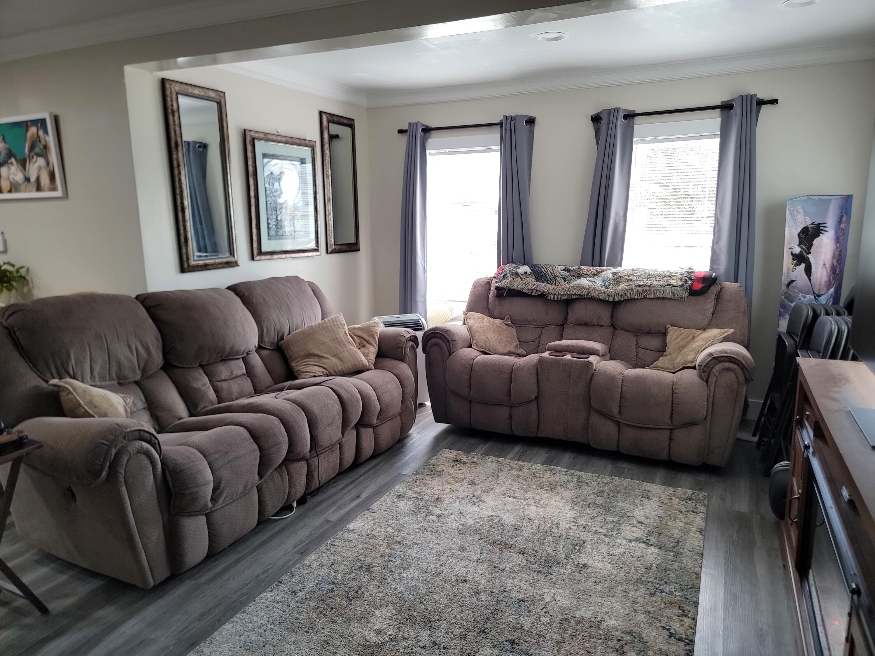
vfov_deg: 56.8
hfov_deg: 71.6
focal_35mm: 24
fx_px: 607
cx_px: 438
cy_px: 328
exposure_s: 1/120
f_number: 1.8
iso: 125
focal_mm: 6.7
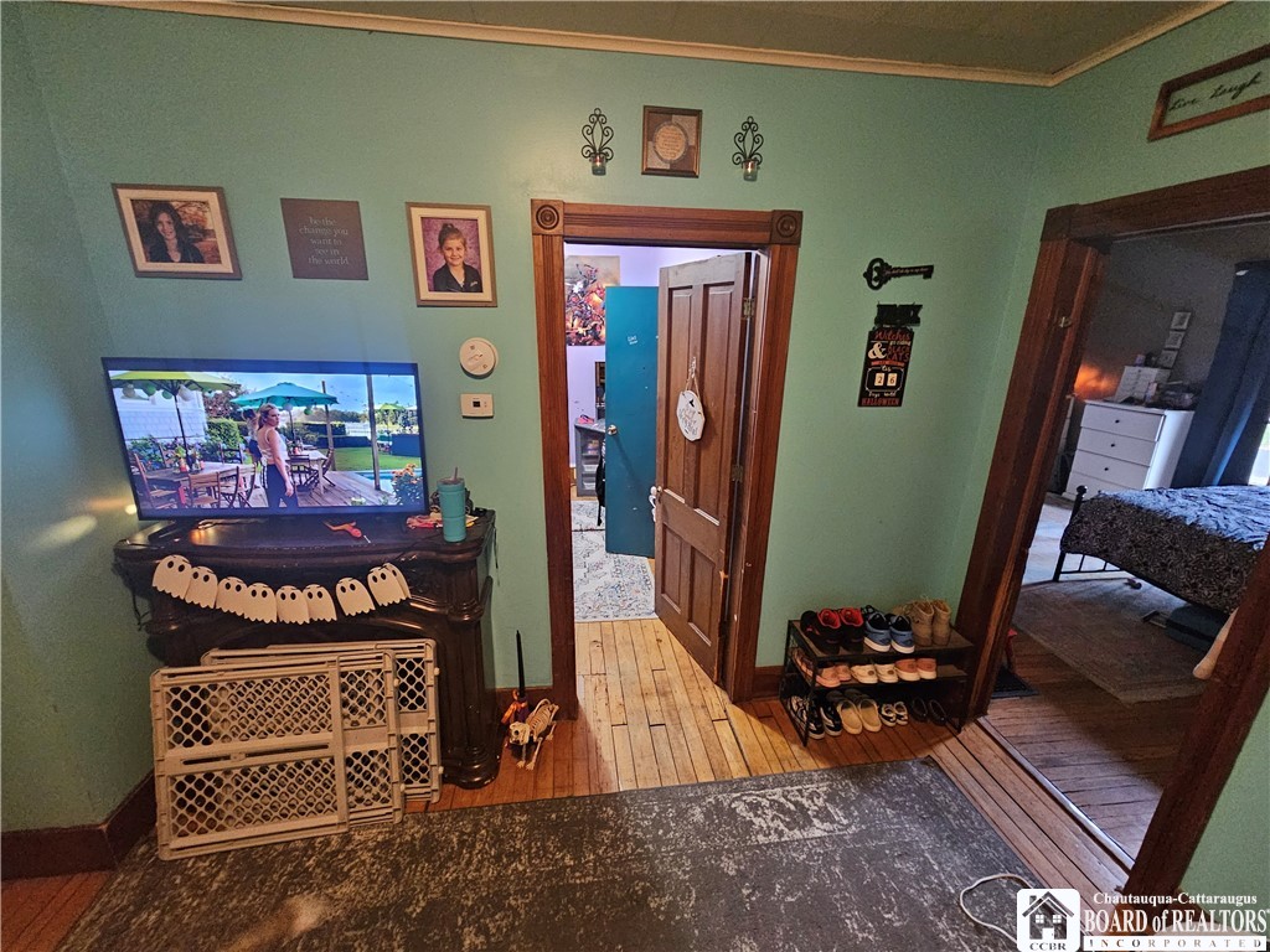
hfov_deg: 106.2
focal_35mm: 13
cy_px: 476
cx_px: 635
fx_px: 477
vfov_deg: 89.9
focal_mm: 2.2
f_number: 2.2
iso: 1000
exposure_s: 1/24
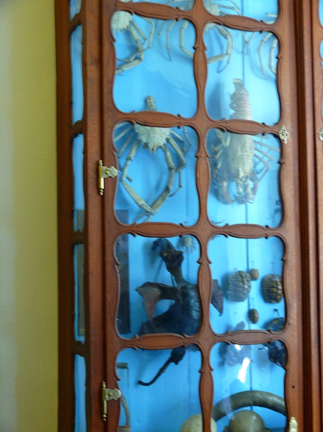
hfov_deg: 25.2
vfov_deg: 33.2
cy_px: 216
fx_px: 722
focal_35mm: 58
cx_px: 162
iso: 200
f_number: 3.2
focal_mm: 12.2
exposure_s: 1/8
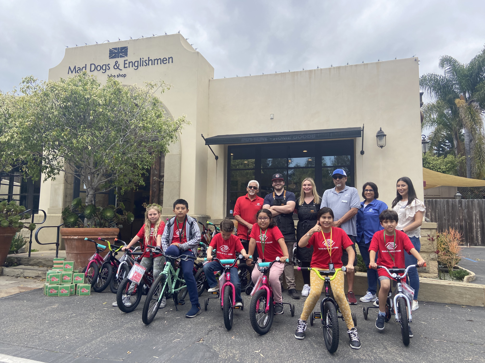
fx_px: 364
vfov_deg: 53.1
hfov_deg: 67.3
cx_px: 242
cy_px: 182
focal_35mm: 26
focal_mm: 4.25
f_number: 1.8
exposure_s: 1/1866
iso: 32
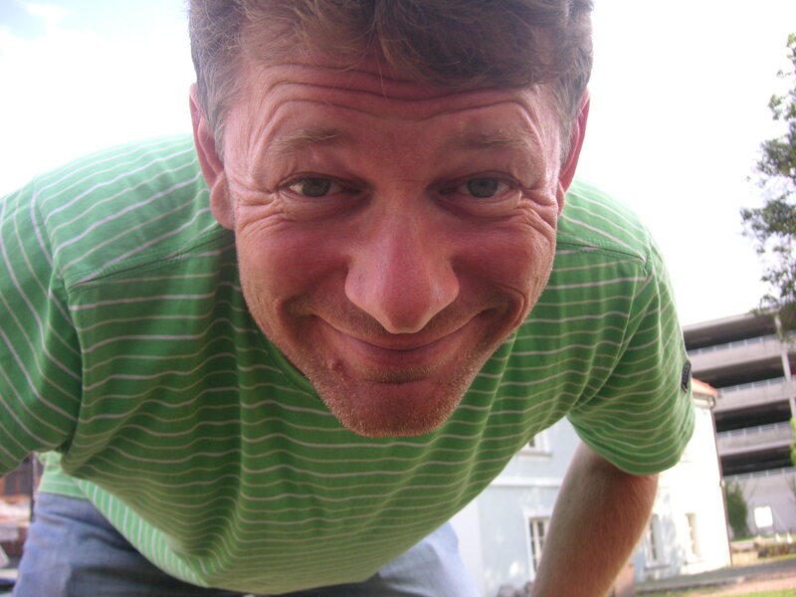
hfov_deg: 50.1
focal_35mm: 37
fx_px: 851
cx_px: 398
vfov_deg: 38.7
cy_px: 298
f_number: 2.8
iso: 50
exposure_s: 1/250
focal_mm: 6.1
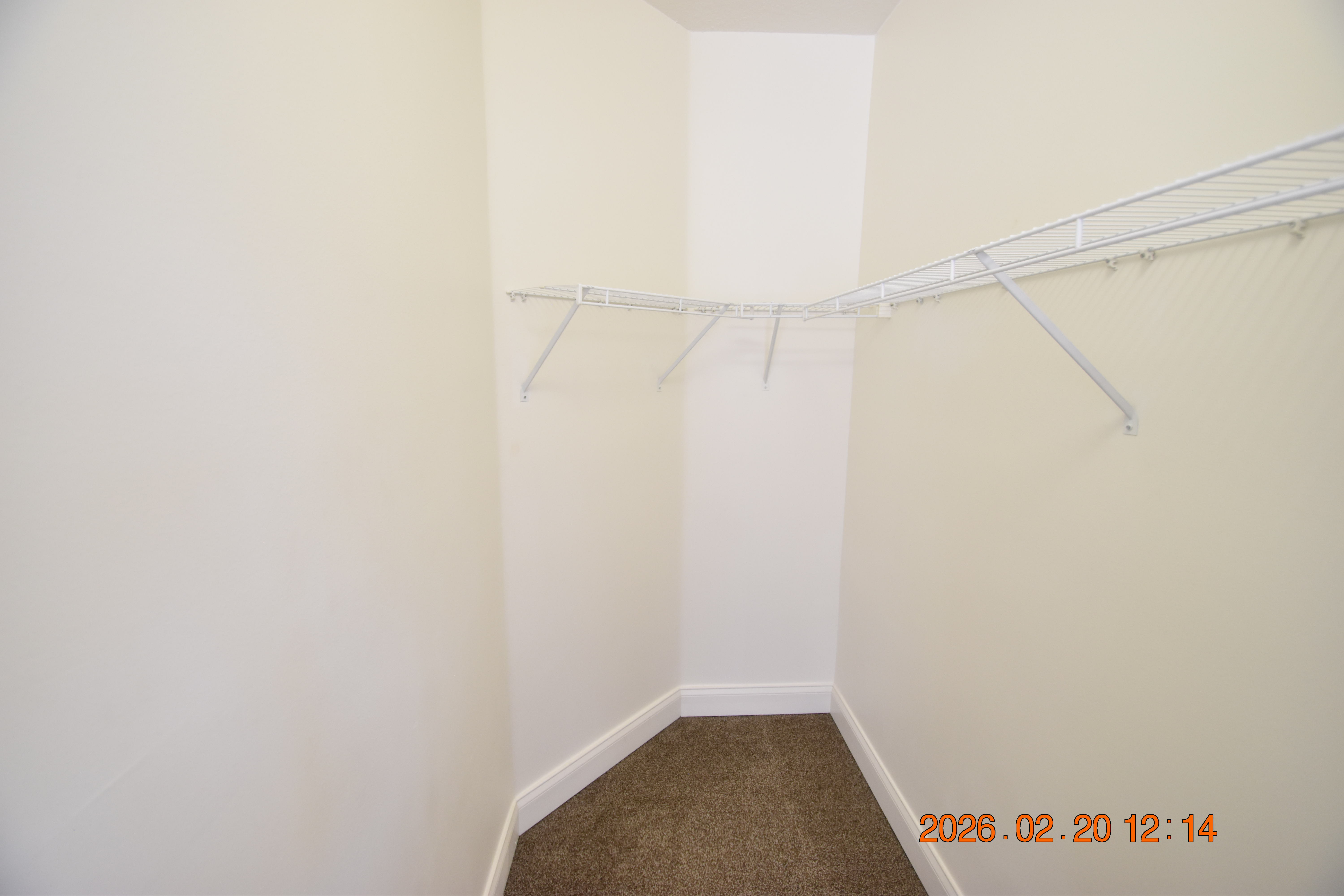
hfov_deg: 100.4
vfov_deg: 77.3
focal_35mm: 15
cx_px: 672
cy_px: 448
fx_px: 560
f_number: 3.5
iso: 800
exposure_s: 1/90
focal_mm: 10
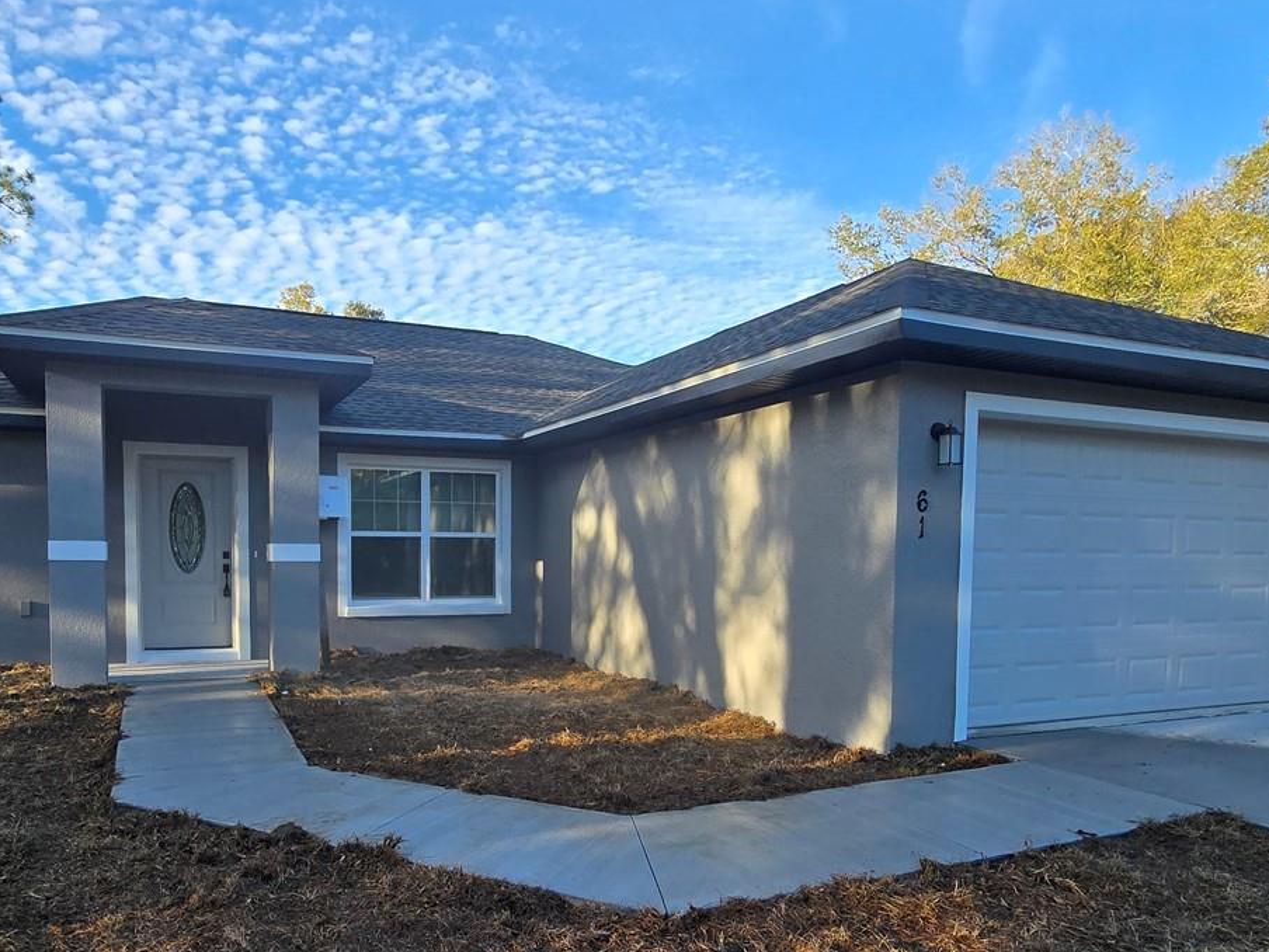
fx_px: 843
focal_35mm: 23
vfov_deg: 57.9
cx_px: 515
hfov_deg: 73.2
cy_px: 615
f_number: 2.2
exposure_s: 1/604
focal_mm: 2.2
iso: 50
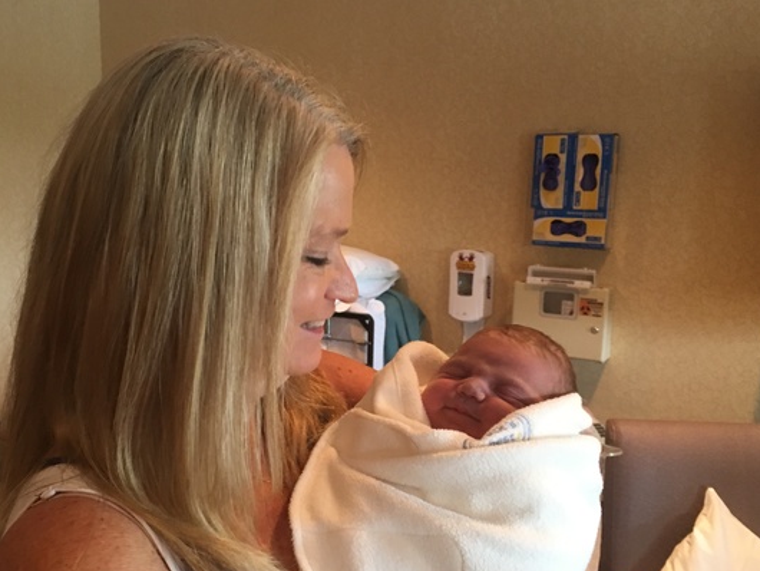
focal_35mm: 35
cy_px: 333
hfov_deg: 52.5
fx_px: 769
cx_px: 341
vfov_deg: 40.6
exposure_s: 1/10
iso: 100
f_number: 2.2
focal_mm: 4.15
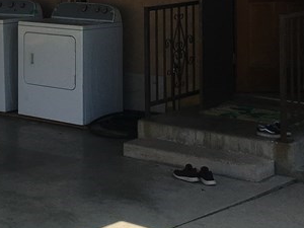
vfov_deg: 14.5
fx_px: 869
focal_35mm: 99
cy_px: -37
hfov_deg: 18.3
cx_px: -102
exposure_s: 1/1261
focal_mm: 4.15
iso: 25
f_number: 2.2
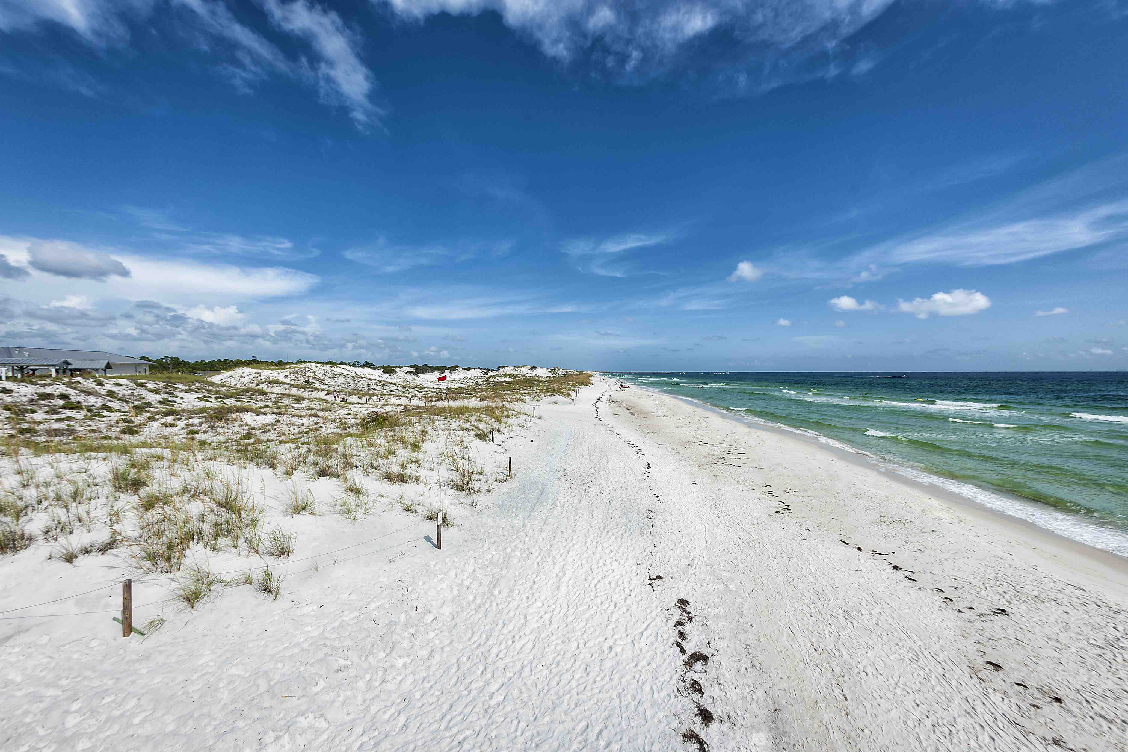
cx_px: 564
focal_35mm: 16
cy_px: 376
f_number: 10
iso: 200
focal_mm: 16
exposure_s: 1/500
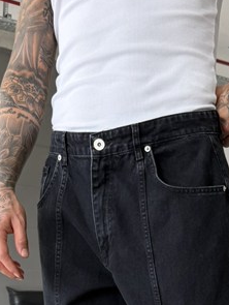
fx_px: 572
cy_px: 349
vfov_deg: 26.9
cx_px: 141
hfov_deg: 22.6
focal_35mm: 65
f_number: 1.78
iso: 64
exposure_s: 1/175
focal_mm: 6.76
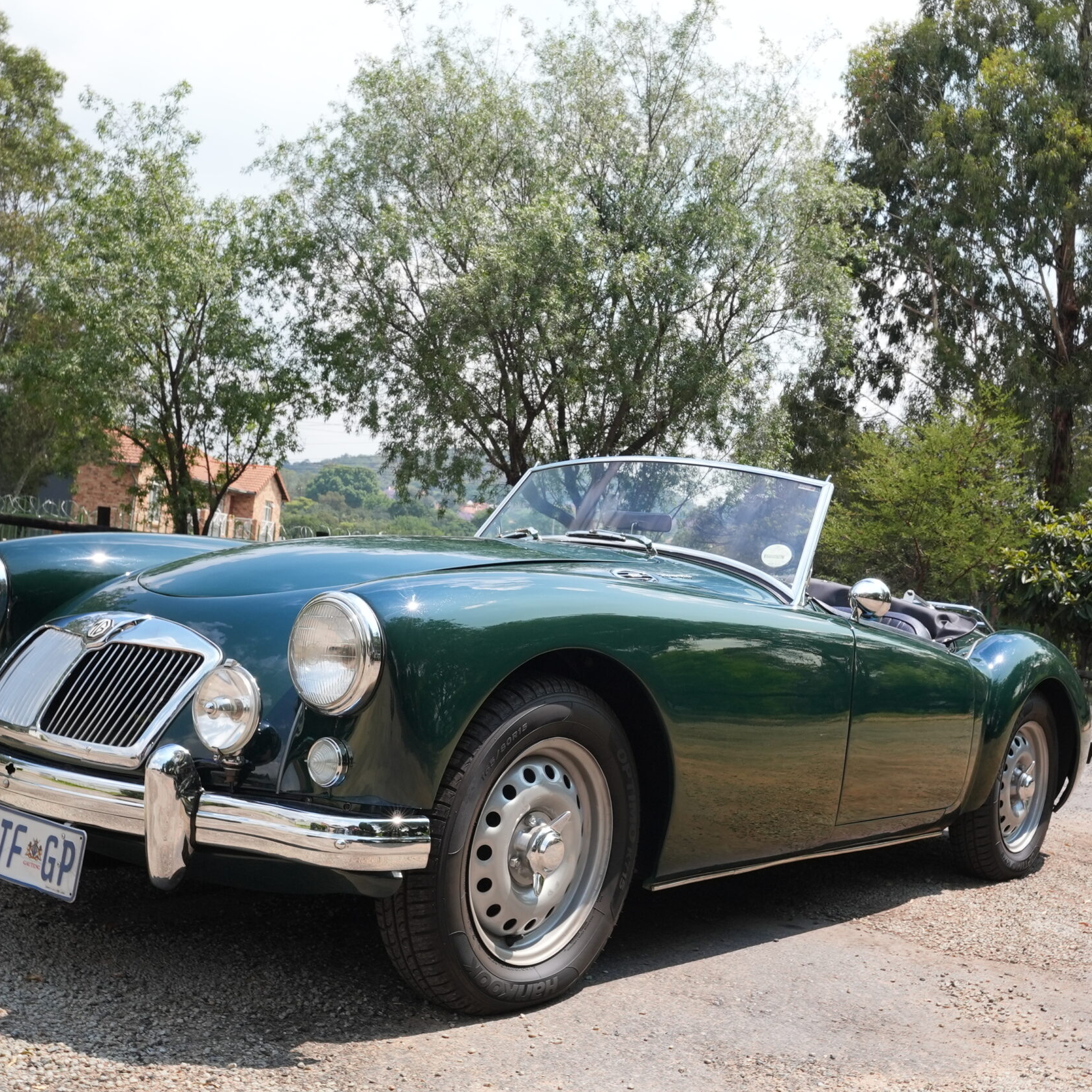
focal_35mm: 40
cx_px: 609
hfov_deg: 42.1
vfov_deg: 42.2
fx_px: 1415
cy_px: 541
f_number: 11
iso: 800
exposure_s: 1/15
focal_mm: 30.5
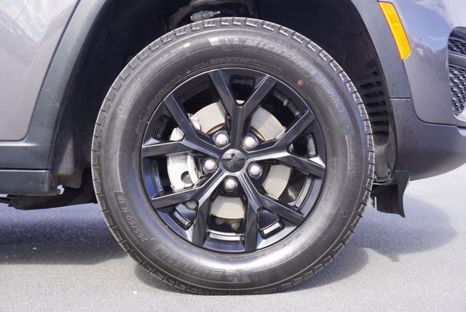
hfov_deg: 34.2
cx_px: 233
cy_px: 156
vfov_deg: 23.2
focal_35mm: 58
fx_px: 758
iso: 100
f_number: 6.3
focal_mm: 39
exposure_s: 1/60
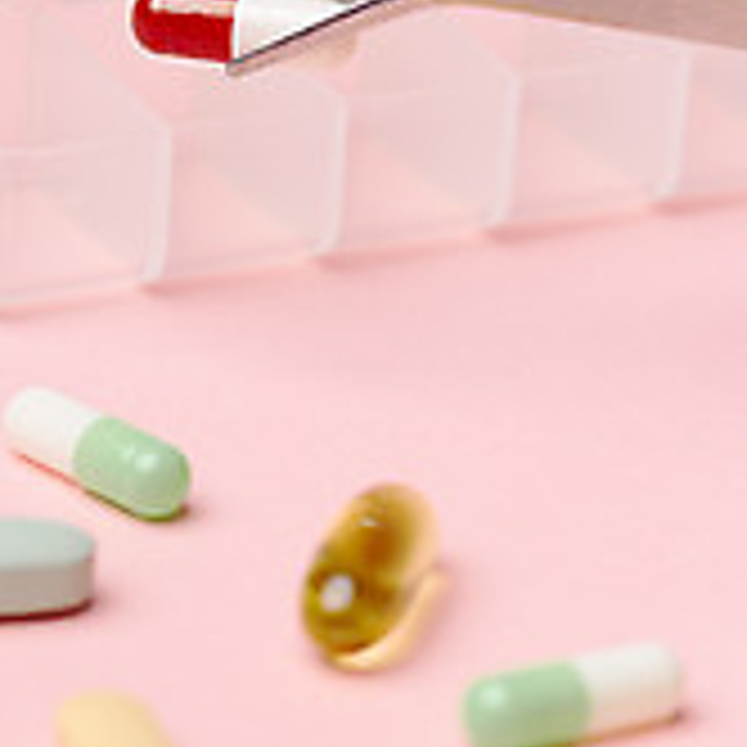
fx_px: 5249
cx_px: 232
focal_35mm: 215
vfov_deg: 8.1
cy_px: 454
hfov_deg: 8.1
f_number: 8
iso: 100
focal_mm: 105
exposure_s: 1/125
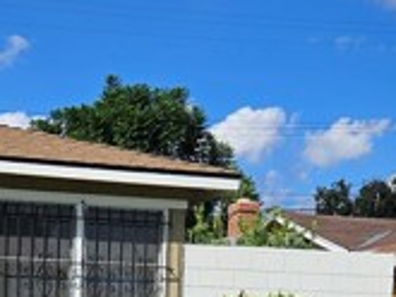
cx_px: 113
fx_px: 1019
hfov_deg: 21.9
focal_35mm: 89
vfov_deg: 15.3
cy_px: 457
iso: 25
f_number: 1.8
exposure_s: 1/4834
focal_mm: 5.4
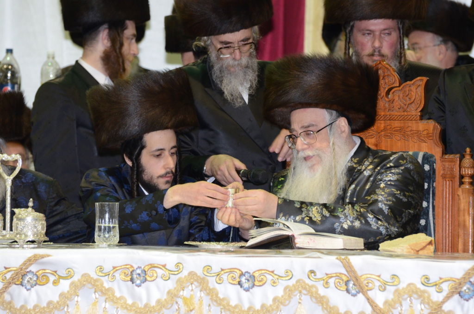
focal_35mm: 278
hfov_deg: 7.4
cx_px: 237
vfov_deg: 4.9
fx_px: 3646
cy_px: 157
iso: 1600
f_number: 5.6
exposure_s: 1/80
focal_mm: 185
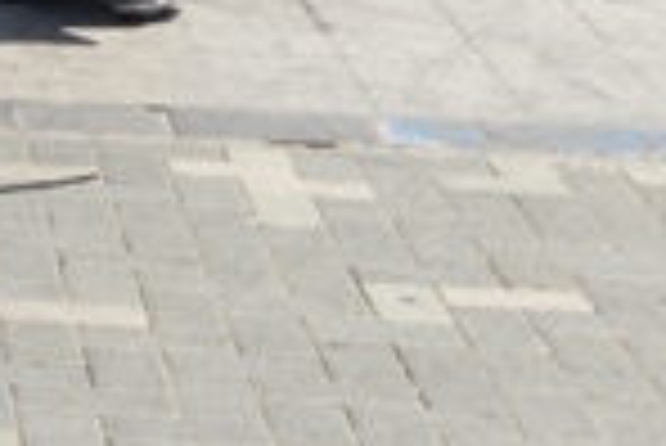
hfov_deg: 8.5
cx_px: -738
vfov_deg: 5.7
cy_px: -840
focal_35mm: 227
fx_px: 4204
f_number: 6.3
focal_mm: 35
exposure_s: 1/400
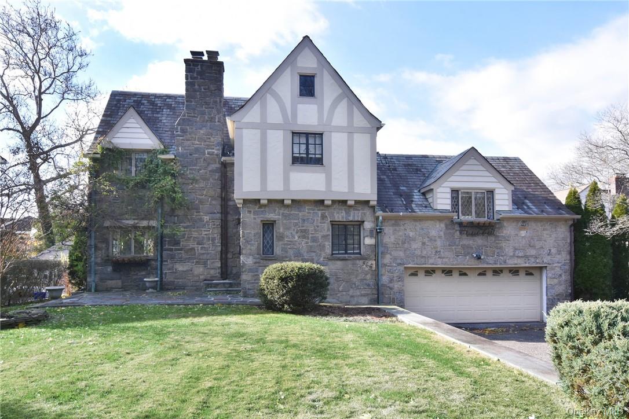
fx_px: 393
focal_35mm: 22
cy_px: 210
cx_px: 314
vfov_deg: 56.1
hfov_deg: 77.3
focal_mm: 15
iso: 640
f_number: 16
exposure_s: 1/200
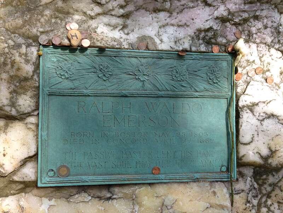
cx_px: 142
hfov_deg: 55.4
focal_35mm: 33
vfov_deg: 42.9
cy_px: 106
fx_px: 270
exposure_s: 1/223
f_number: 2.4
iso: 50
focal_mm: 4.13
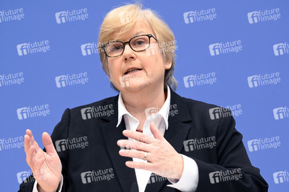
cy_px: 96
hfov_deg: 15.8
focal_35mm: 130
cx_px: 144
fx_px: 1043
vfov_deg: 10.5
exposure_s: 1/500
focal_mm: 130
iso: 5000
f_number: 5
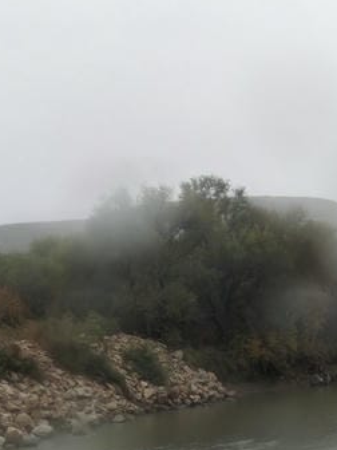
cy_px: 558
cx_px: 306
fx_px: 1389
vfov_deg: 17.4
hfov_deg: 13.7
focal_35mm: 107
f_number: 1.89
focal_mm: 5.43
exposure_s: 1/233
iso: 68
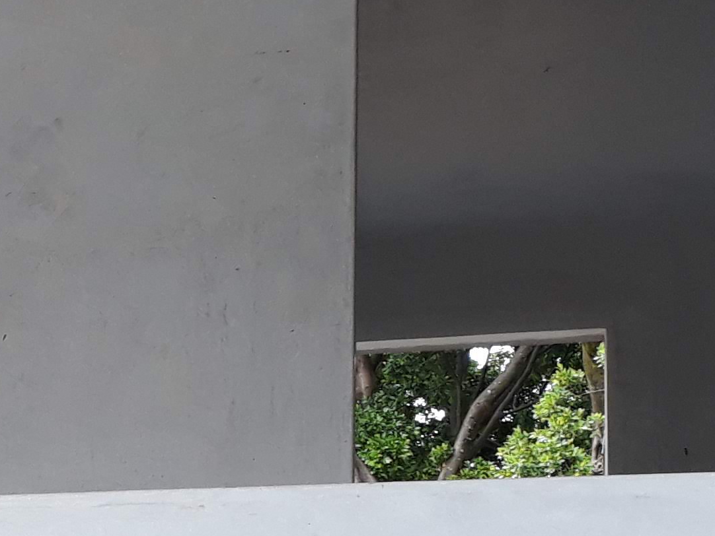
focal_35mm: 103
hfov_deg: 15.8
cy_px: 646
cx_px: -622
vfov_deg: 13.9
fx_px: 2128
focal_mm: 3.71
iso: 40
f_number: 1.7
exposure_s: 1/151
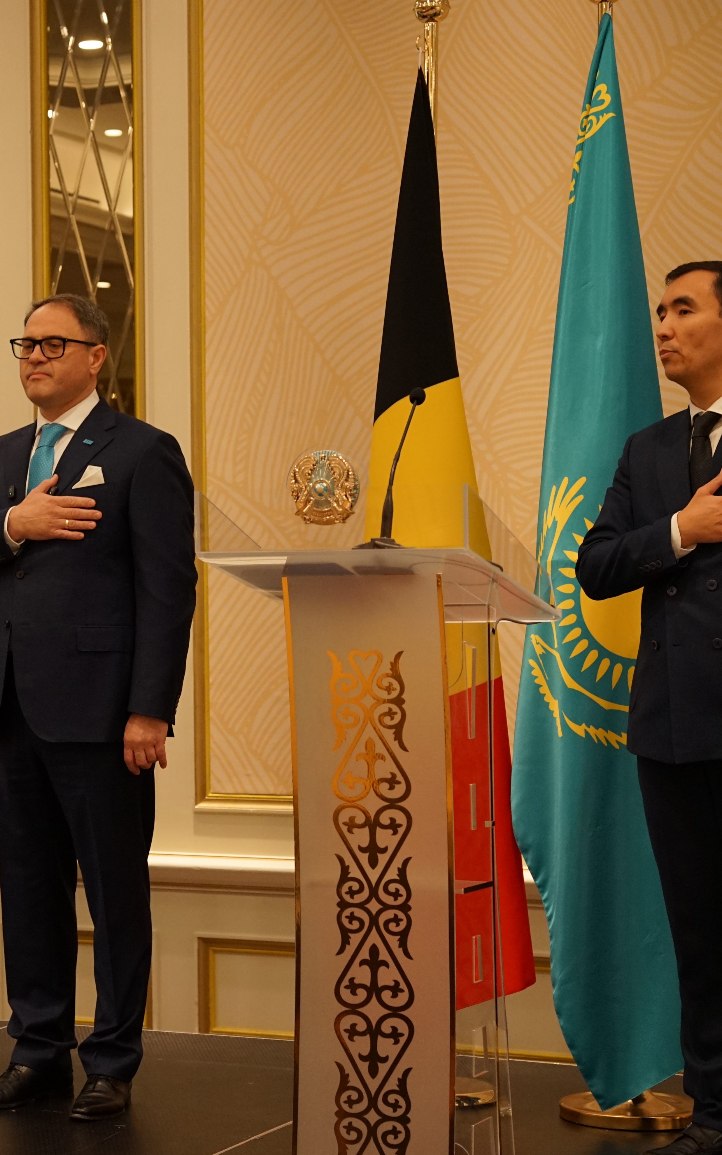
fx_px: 2814
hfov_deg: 14.5
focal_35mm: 89
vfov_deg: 23.2
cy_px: 579
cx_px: 94
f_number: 4
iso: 1600
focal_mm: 57.9
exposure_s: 1/160
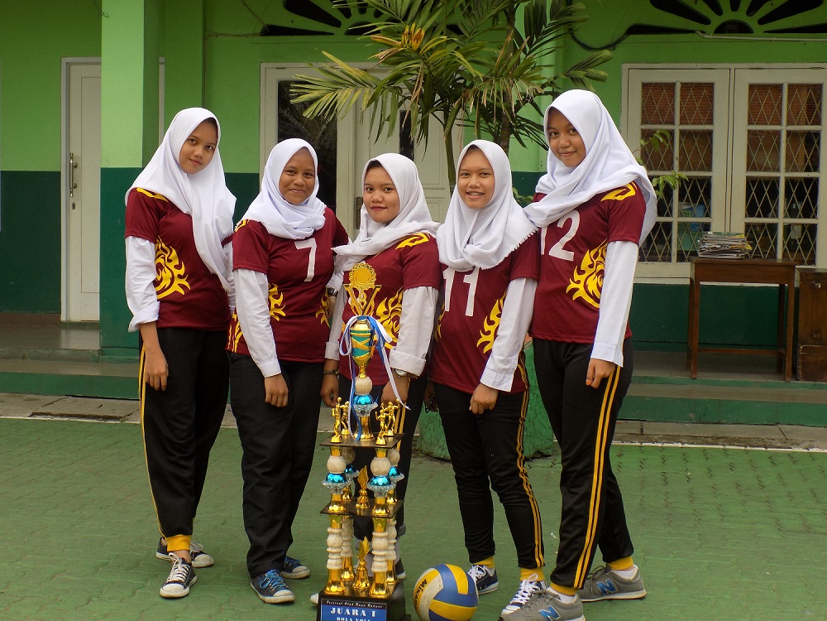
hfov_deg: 36.8
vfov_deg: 28.0
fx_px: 1242
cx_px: 414
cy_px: 310
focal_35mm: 52
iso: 80
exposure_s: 1/200
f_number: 3.9
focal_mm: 9.3
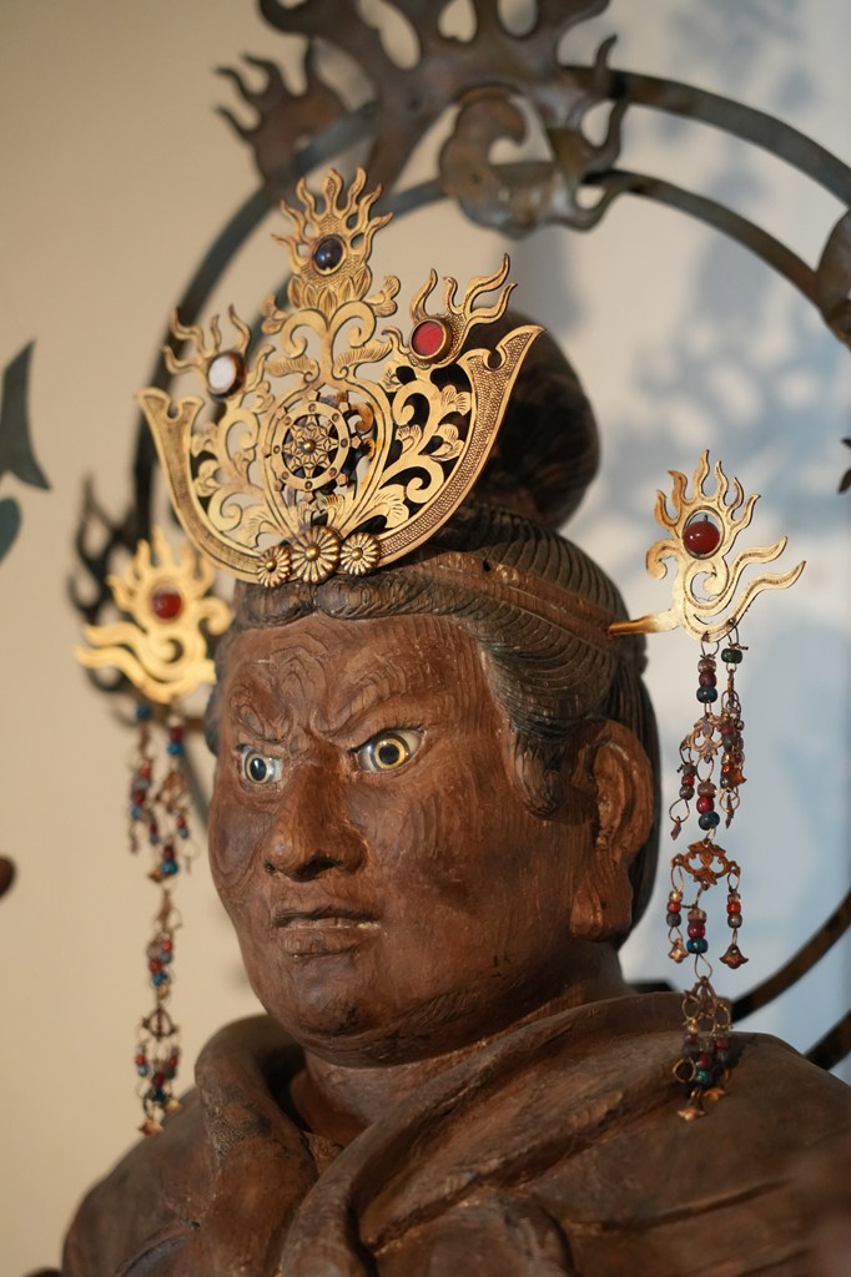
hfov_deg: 13.0
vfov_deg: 19.5
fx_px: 3725
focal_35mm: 105
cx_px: 426
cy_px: 638
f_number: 4
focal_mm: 105
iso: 5000
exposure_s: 1/125
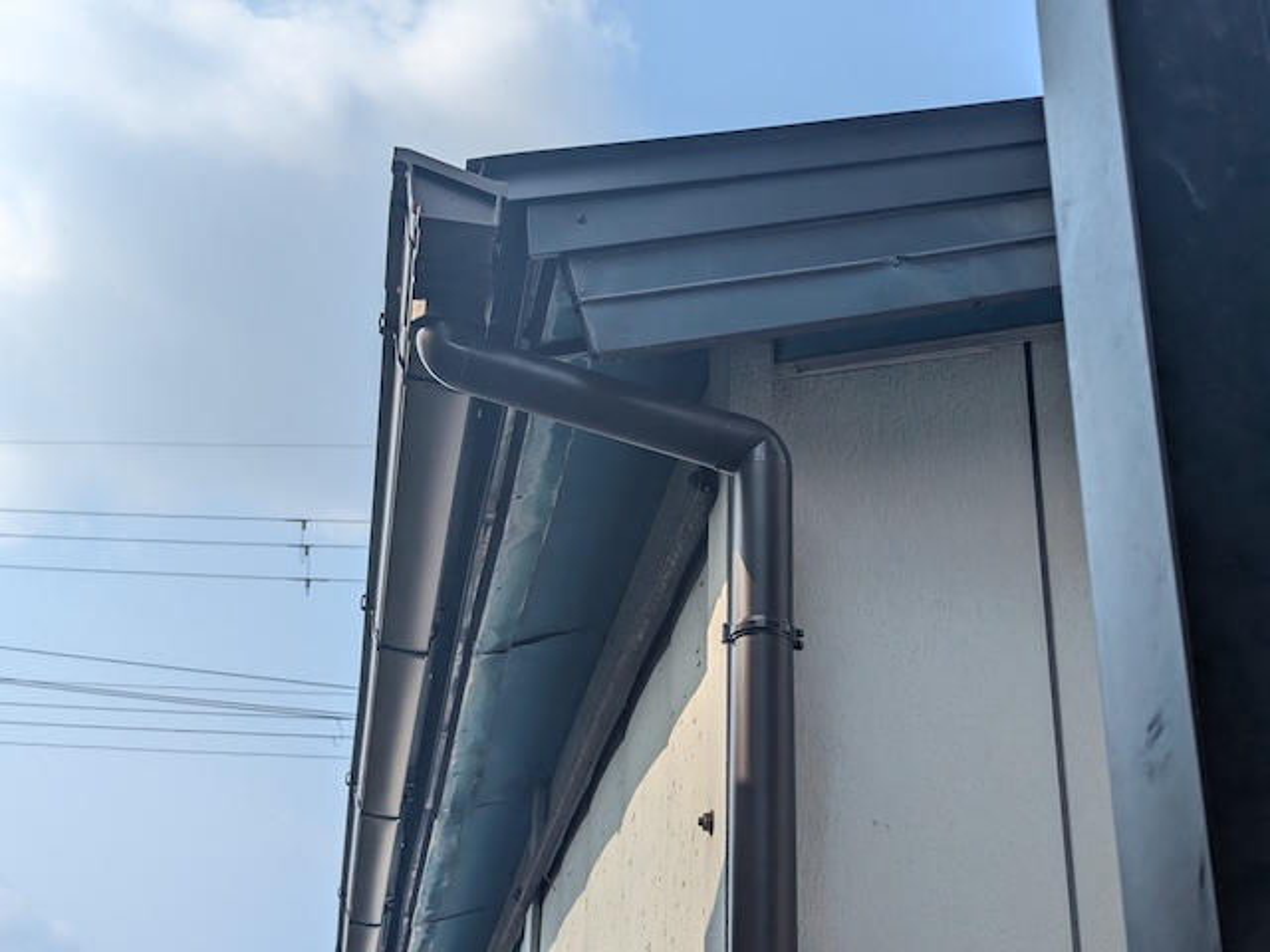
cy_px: 476
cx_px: 635
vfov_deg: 30.3
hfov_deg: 39.7
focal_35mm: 48
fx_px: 1761
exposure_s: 1/2451
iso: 47
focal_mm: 6.81
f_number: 1.85
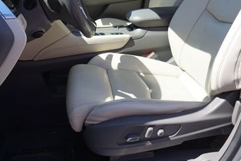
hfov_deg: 43.6
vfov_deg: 28.7
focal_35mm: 45
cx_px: 111
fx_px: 301
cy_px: 16
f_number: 9
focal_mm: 16
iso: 100
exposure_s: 1/100
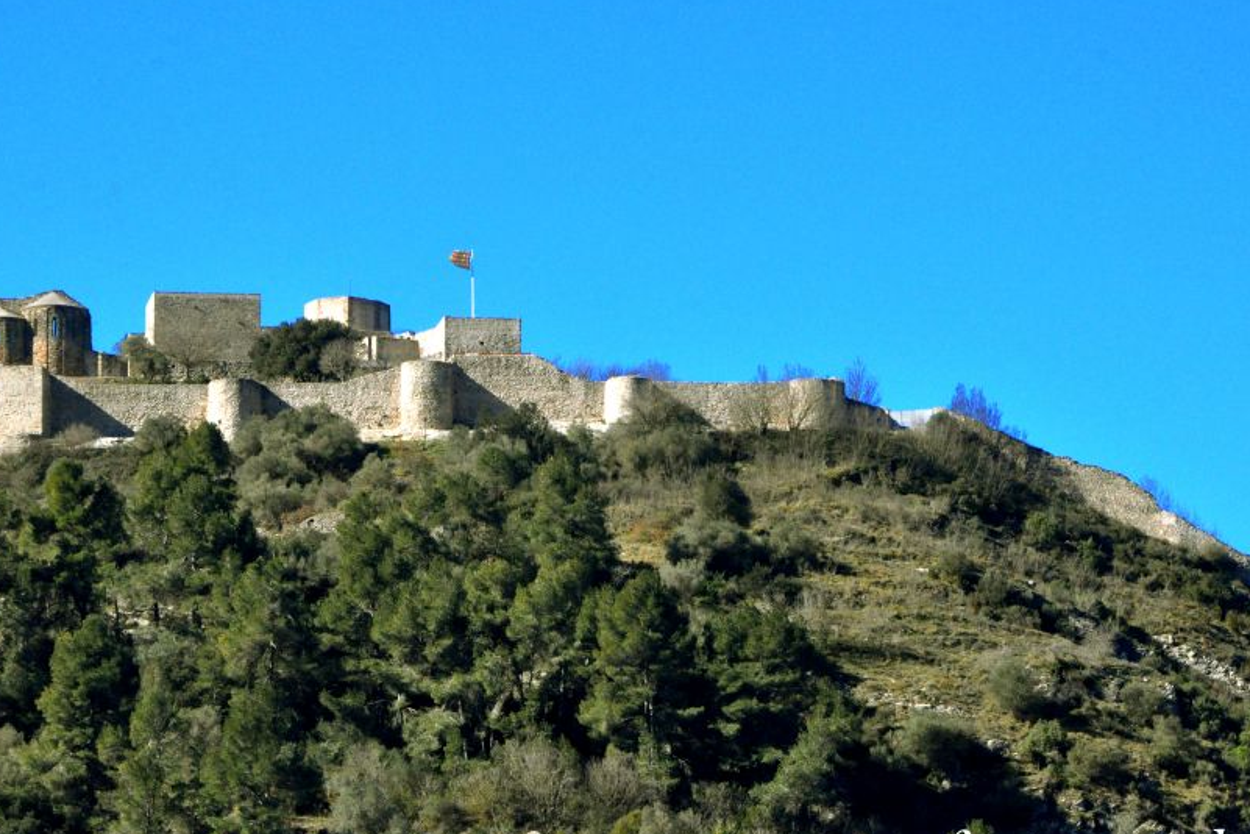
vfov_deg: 5.5
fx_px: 8645
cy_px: 387
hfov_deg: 8.3
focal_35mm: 249
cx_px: 577
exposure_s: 1/800
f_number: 14
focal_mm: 130
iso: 2000
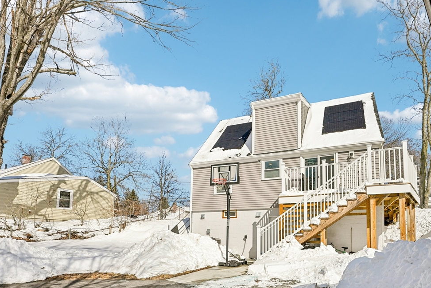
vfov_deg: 61.9
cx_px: 223
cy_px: 147
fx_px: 239
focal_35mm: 20
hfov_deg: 83.9
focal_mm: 19
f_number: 8
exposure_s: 1/3200
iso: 400
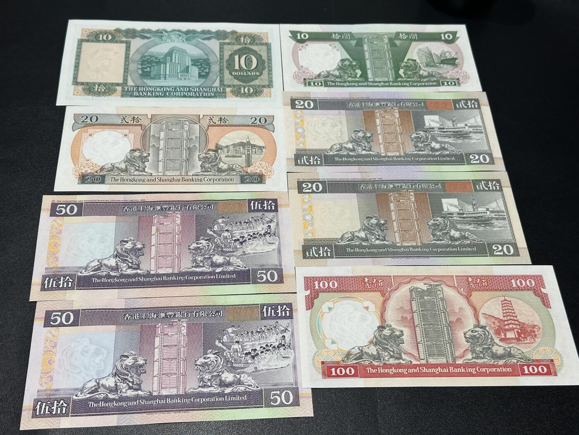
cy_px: 218
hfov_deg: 39.7
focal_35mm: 48
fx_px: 803
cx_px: 290
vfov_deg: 30.3
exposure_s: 1/50
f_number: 1.78
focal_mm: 6.86
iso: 64
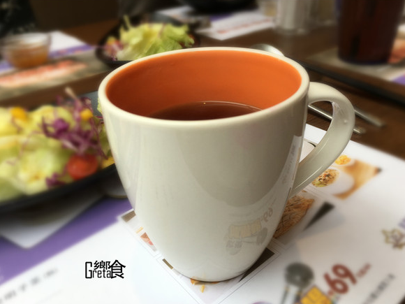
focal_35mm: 30
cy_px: 154
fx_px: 351
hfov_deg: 60.0
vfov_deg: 46.8
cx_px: 203
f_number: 2.2
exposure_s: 1/120
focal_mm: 4.15
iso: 40
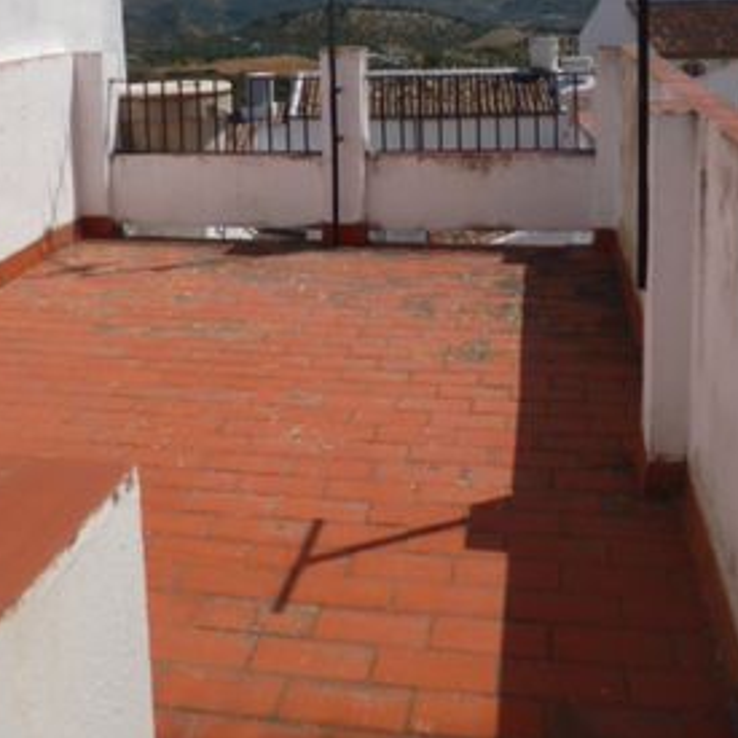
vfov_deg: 38.0
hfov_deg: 40.9
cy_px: 64
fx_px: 989
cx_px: 362
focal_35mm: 41
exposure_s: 1/320
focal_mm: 4.3
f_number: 9
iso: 100
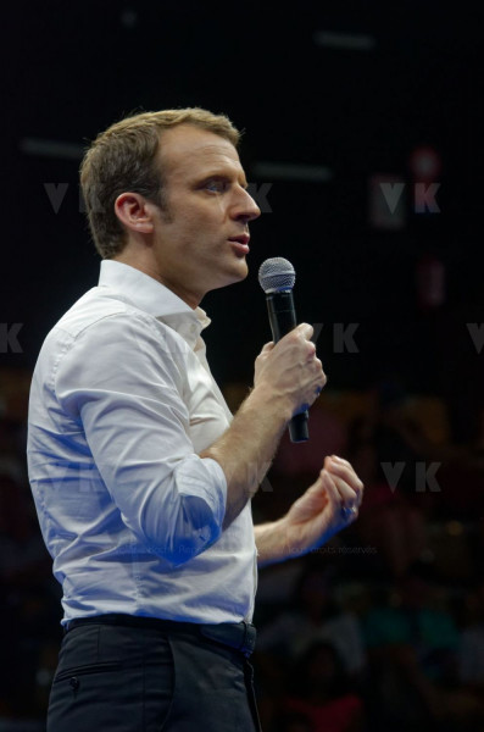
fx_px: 5017
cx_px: 242
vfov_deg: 8.3
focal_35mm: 248
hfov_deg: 5.5
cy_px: 366
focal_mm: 165
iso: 1000
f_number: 5.6
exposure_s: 1/100
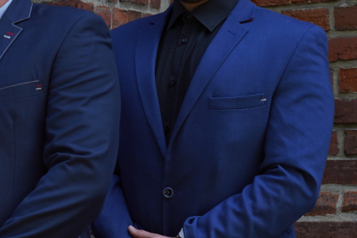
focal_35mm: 172
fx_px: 1706
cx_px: -97
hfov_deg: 11.6
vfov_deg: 8.0
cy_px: 135
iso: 100
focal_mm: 64
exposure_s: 1/200
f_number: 5.6
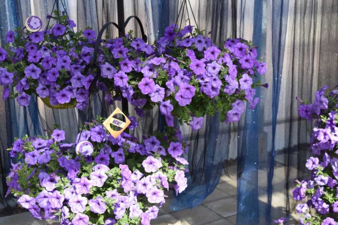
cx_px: 169
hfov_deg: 37.9
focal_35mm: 52
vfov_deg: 25.8
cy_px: 112
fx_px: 493
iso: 360
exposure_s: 1/250
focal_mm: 35
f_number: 8
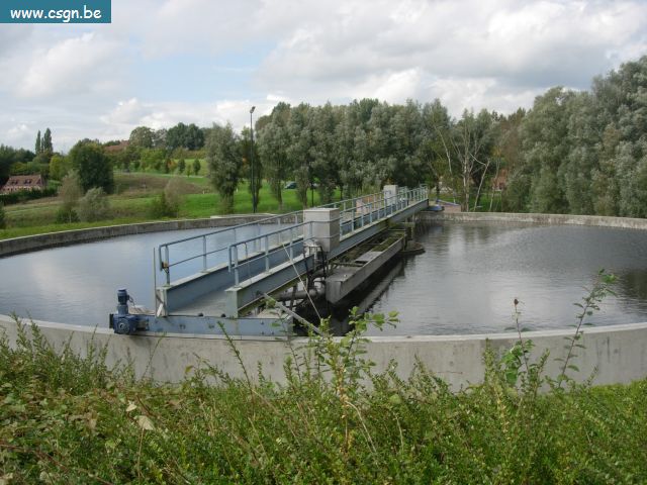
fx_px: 710
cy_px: 242
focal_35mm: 38
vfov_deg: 37.7
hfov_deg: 49.0
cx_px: 324
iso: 64
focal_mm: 7.8
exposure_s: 1/443
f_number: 4.8
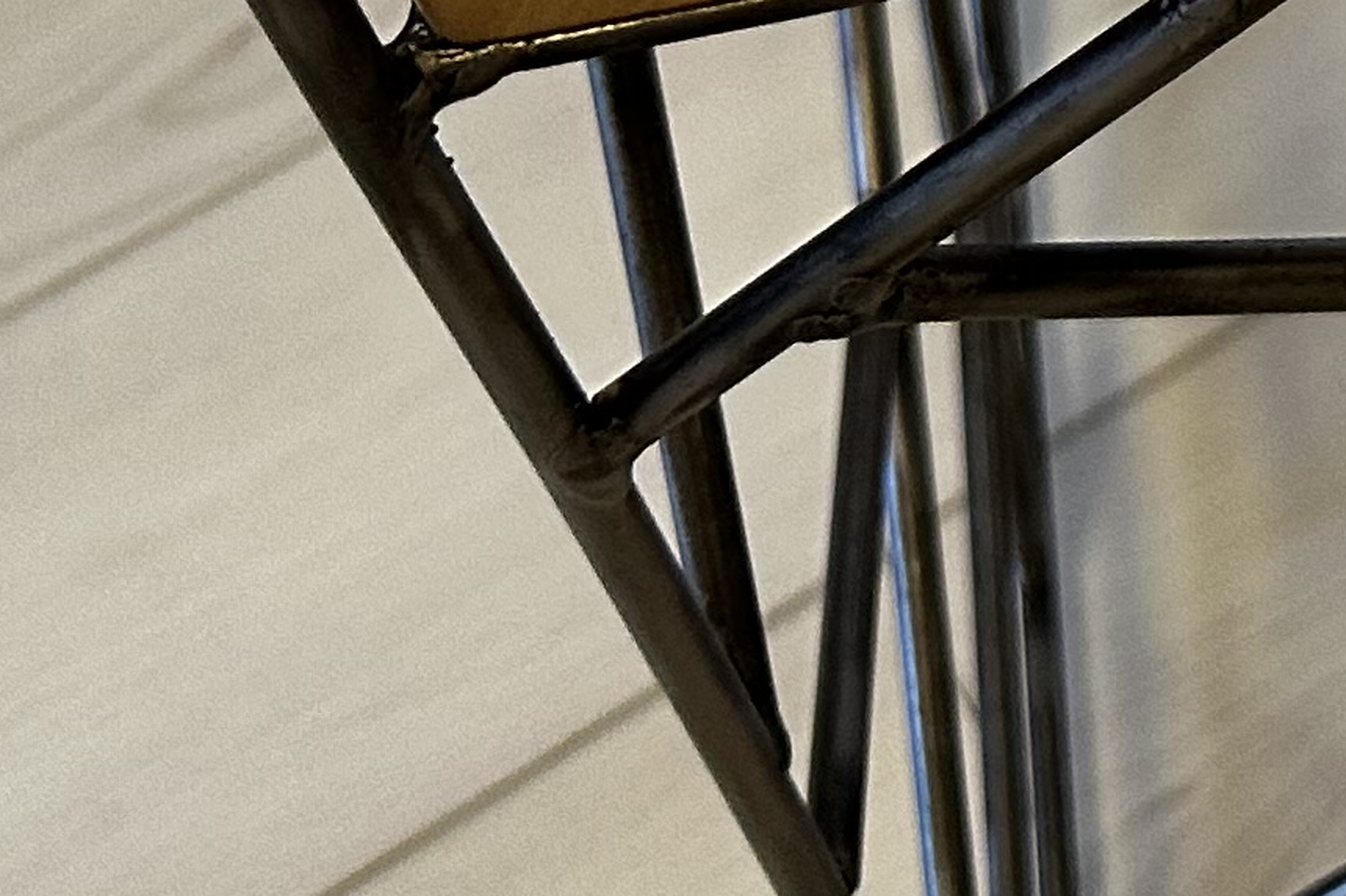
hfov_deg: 15.4
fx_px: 4373
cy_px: -1077
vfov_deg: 10.5
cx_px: 2318
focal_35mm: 117
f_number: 1.78
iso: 200
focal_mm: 6.86
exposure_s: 1/60
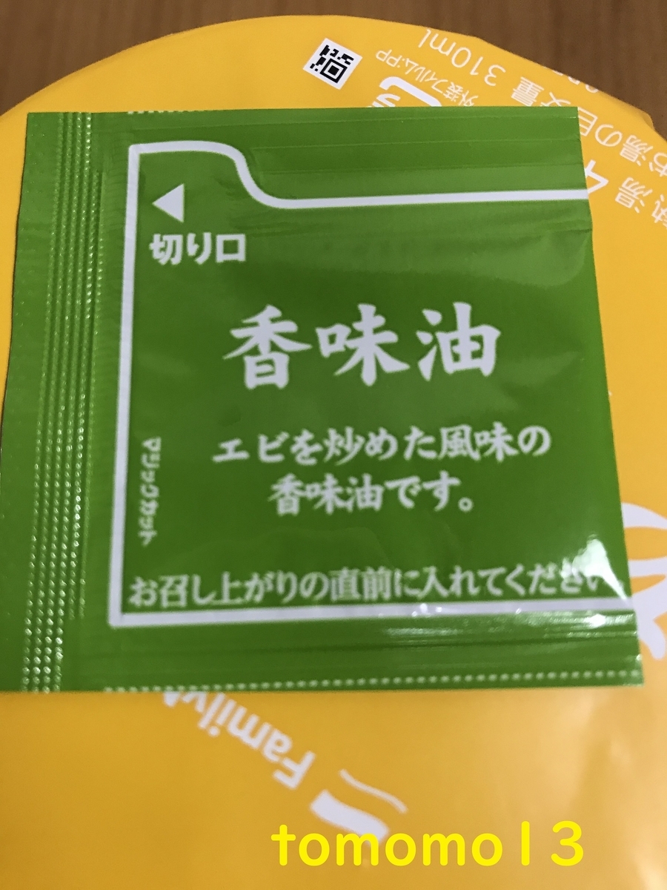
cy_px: 445
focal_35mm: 28
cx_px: 334
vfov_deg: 63.4
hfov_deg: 49.7
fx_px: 719
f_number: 1.8
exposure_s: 1/30
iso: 32
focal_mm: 3.99
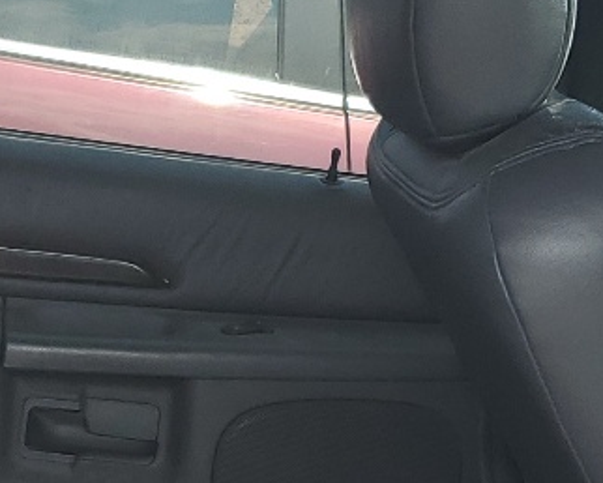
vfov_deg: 12.0
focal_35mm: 126
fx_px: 2250
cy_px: 564
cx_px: 133
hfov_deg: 15.2
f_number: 1.5
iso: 50
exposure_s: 1/370
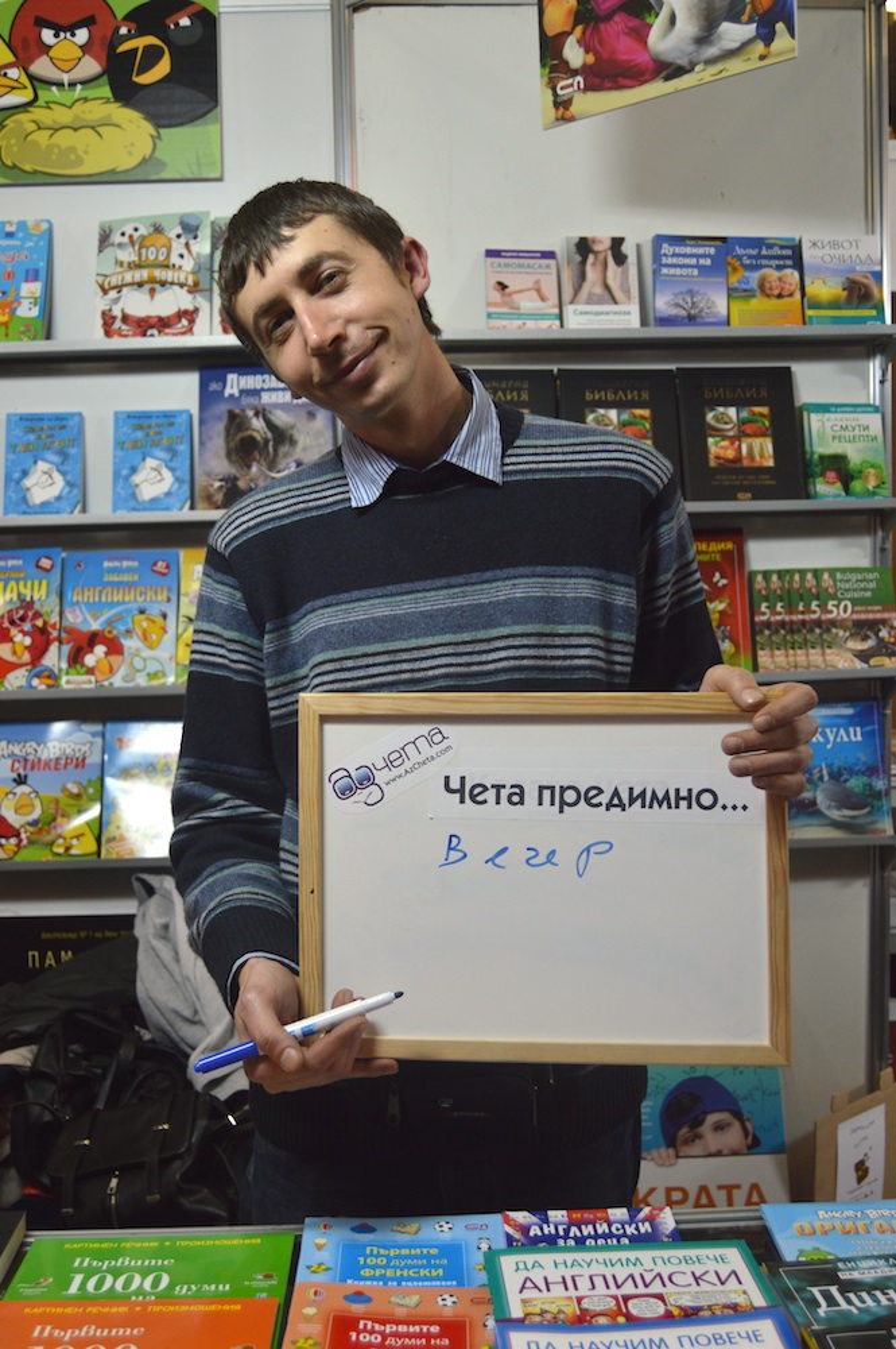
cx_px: 448
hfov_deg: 36.8
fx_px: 1346
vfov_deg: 53.2
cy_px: 674
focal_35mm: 36
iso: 400
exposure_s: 1/40
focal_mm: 24
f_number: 4
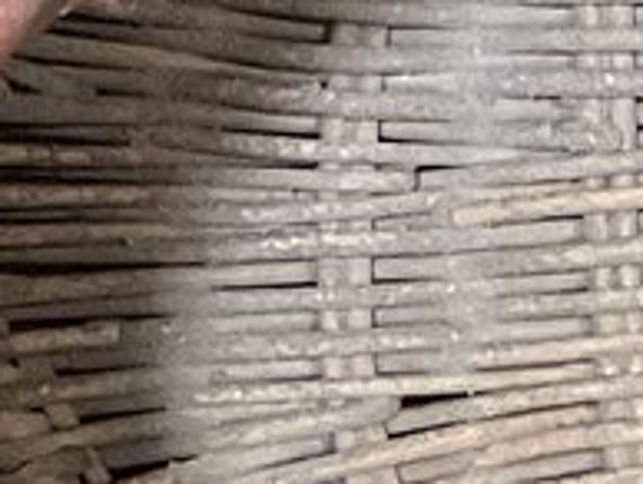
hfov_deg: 8.4
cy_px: 1188
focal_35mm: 226
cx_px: 1129
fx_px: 4203
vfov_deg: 6.3
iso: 320
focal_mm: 3
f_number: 1.8
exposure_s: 1/40
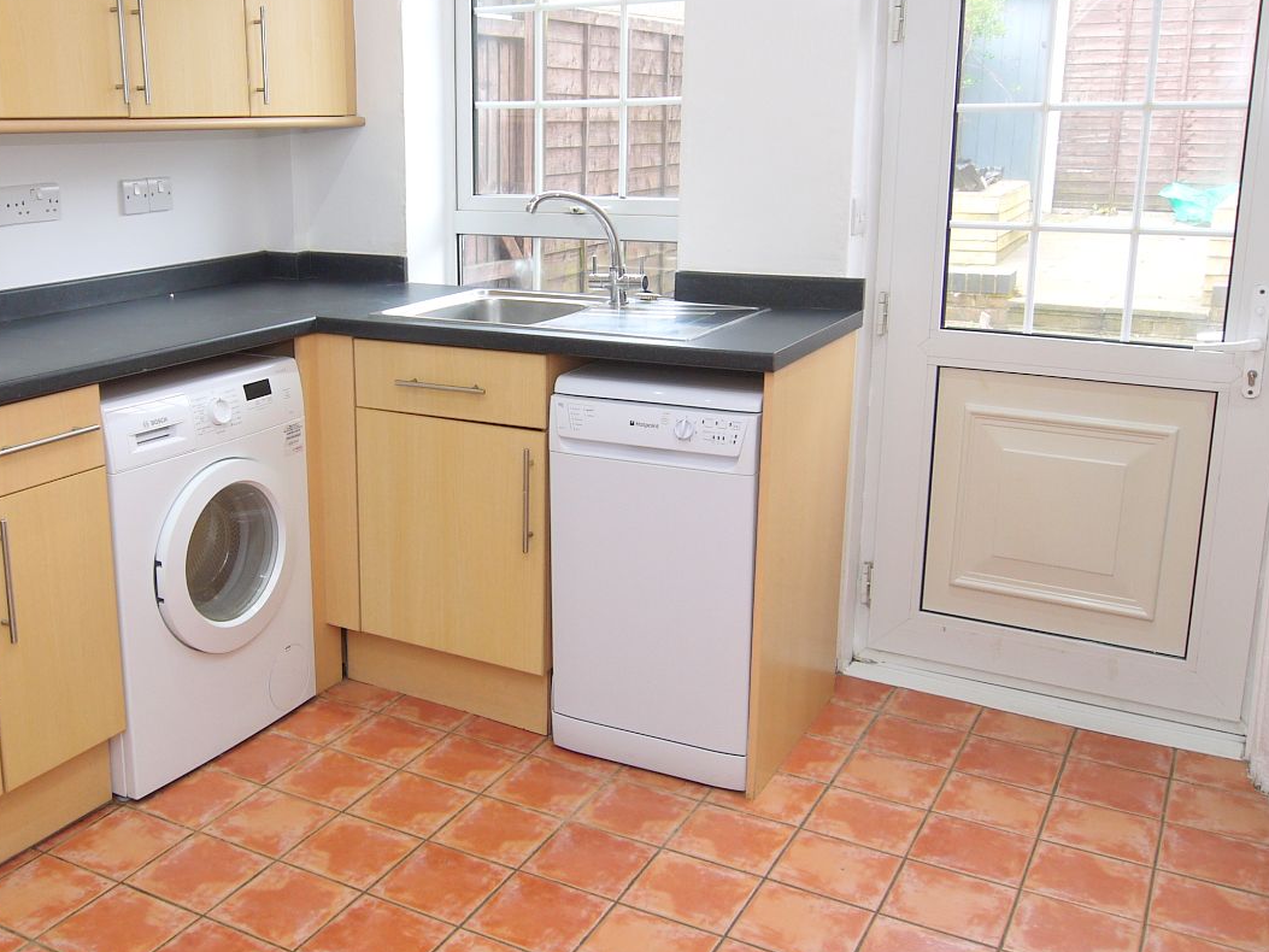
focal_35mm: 35
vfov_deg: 40.5
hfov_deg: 52.1
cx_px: 483
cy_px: 387
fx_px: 1283
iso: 100
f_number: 4
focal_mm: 9
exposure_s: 1/60
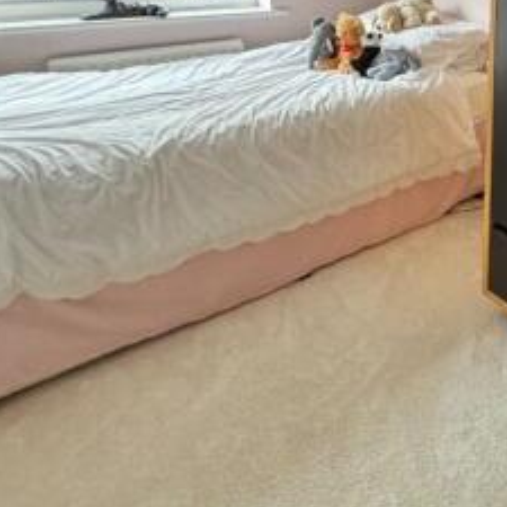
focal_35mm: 32
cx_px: 465
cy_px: 44
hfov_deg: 45.8
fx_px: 530
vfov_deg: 45.9
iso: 320
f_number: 2.2
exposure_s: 1/100
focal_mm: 2.22
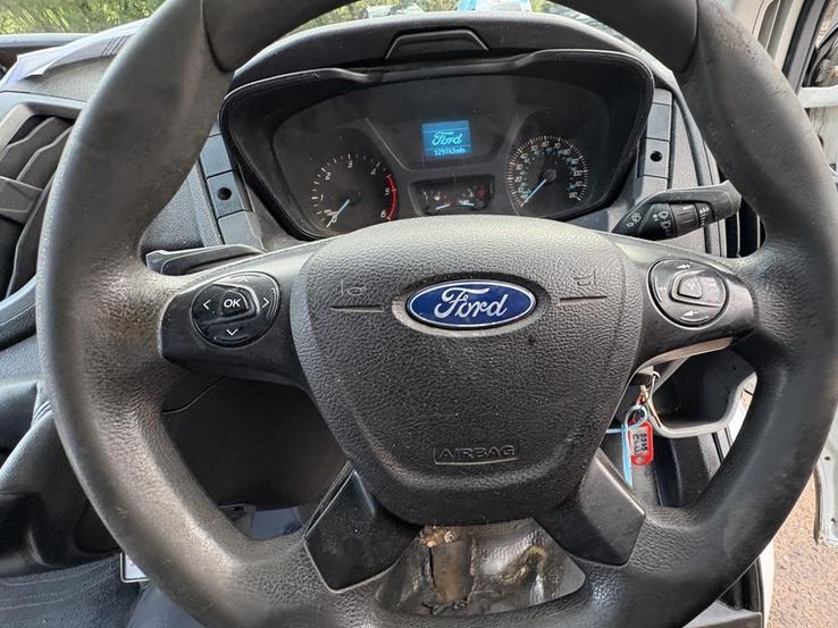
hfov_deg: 90.2
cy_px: 301
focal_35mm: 17
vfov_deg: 74.7
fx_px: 411
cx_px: 491
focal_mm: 2.22
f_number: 2.2
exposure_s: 1/60
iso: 320
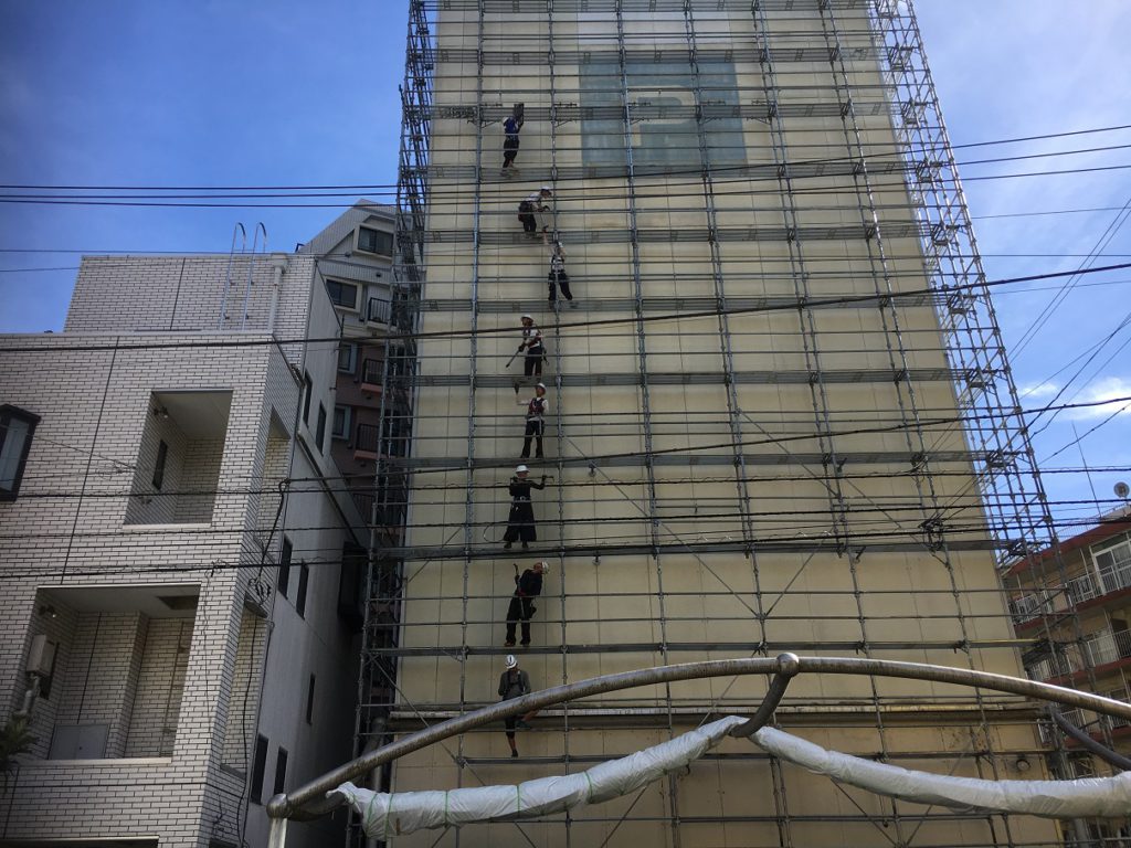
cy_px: 424
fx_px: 948
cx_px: 566
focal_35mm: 29
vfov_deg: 48.2
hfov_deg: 61.7
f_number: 2.2
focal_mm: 4.15
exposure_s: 1/1026
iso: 25
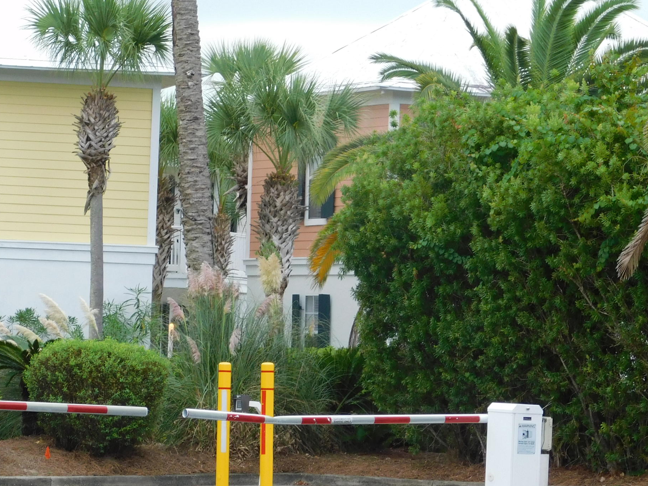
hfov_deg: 10.5
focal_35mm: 189
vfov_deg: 7.9
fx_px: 3538
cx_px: 312
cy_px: 320
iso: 125
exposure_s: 1/30
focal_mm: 20.3
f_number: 4.8
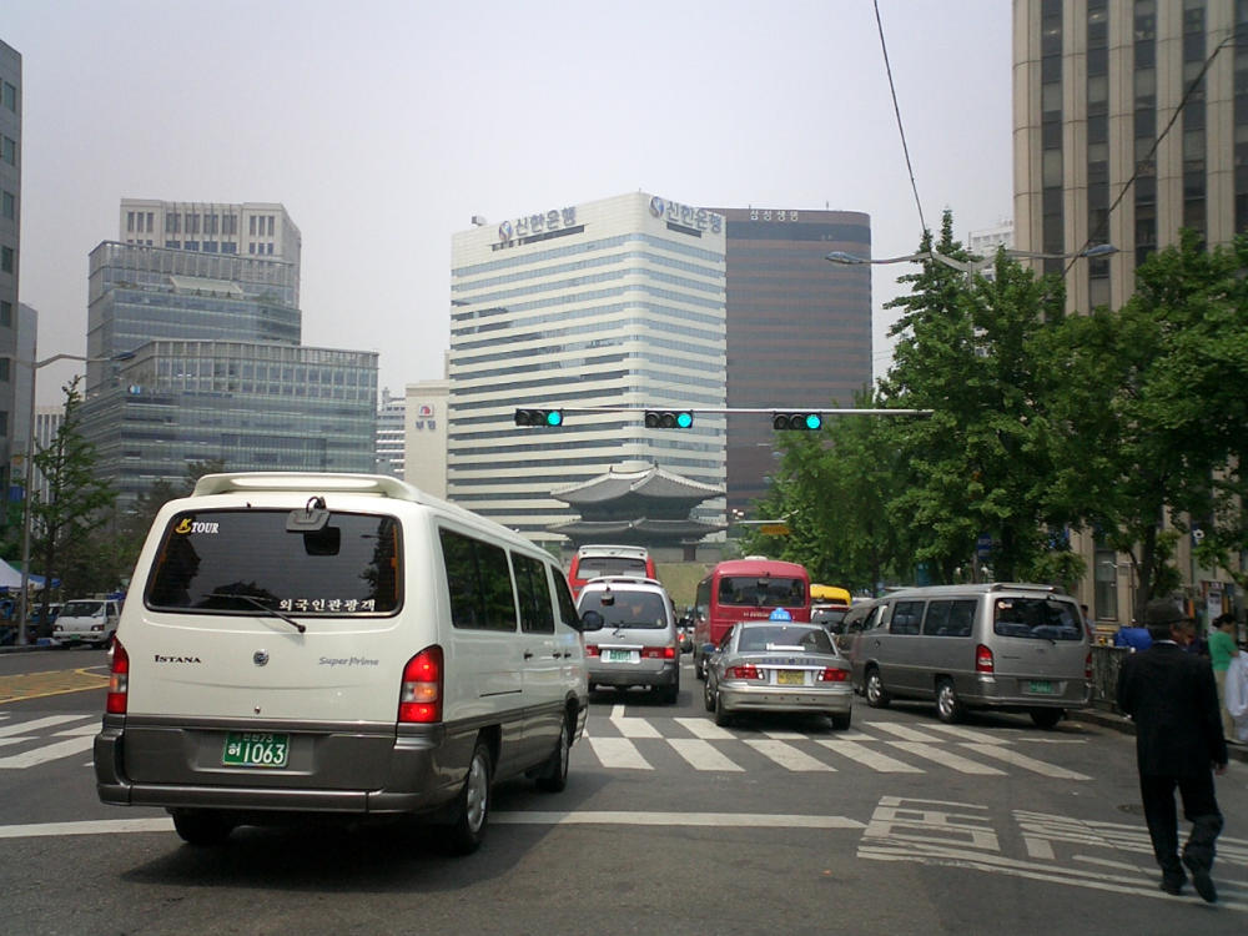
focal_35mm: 37
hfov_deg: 50.1
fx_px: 1334
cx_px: 624
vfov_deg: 38.7
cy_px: 468
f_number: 3.5
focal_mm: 5.6
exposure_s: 1/1250
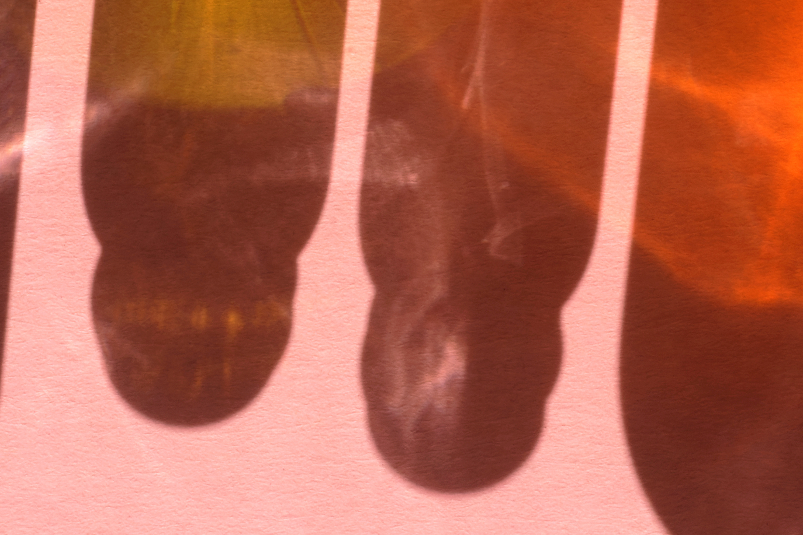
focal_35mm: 302
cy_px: 196
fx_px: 6736
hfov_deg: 6.8
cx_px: 415
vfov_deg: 4.6
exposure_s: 1/200
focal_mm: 100
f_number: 32
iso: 200
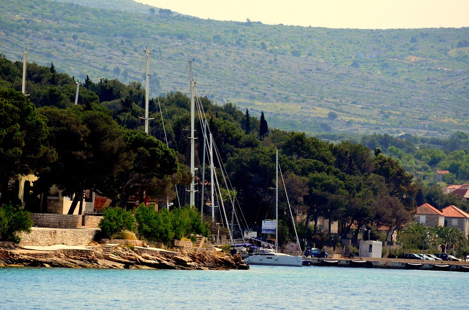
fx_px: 3899
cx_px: 234
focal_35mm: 300
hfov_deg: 6.9
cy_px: 155
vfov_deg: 4.6
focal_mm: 200
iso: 1800
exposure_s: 1/8000
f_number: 5.3
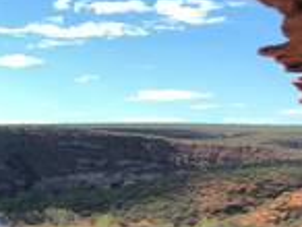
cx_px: -41
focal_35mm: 92
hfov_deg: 20.2
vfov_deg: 15.8
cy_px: 227
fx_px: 804
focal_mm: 3.99
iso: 20
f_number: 1.8
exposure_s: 1/923
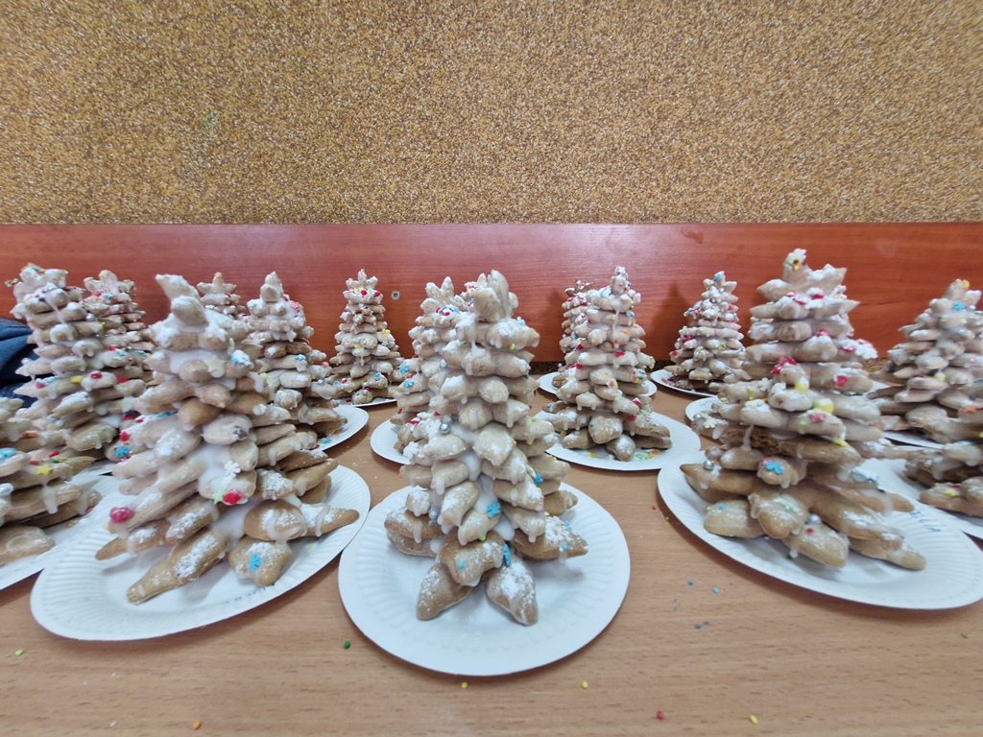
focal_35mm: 13
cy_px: 368
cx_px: 492
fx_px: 369
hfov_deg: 106.2
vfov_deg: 89.9
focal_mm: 1.74
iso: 250
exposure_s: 1/50
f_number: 2.2
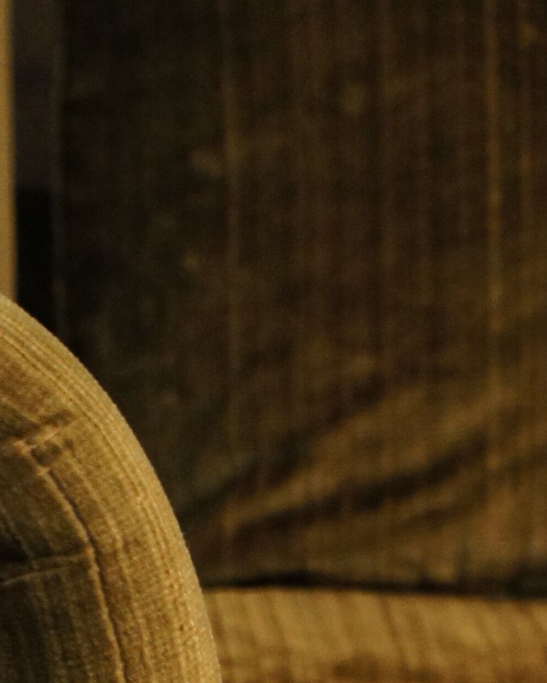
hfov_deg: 11.2
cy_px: 820
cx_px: -208
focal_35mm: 134
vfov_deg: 13.9
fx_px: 2711
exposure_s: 1/30
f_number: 4
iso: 1600
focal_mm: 24
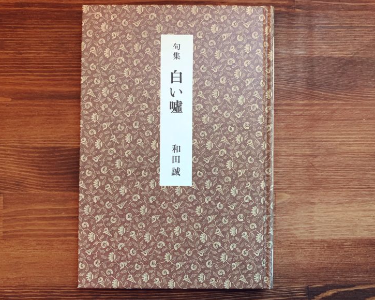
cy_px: 146
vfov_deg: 51.5
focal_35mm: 28
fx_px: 311
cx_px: 179
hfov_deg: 62.2
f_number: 1.8
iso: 400
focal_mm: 4.25
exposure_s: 1/40
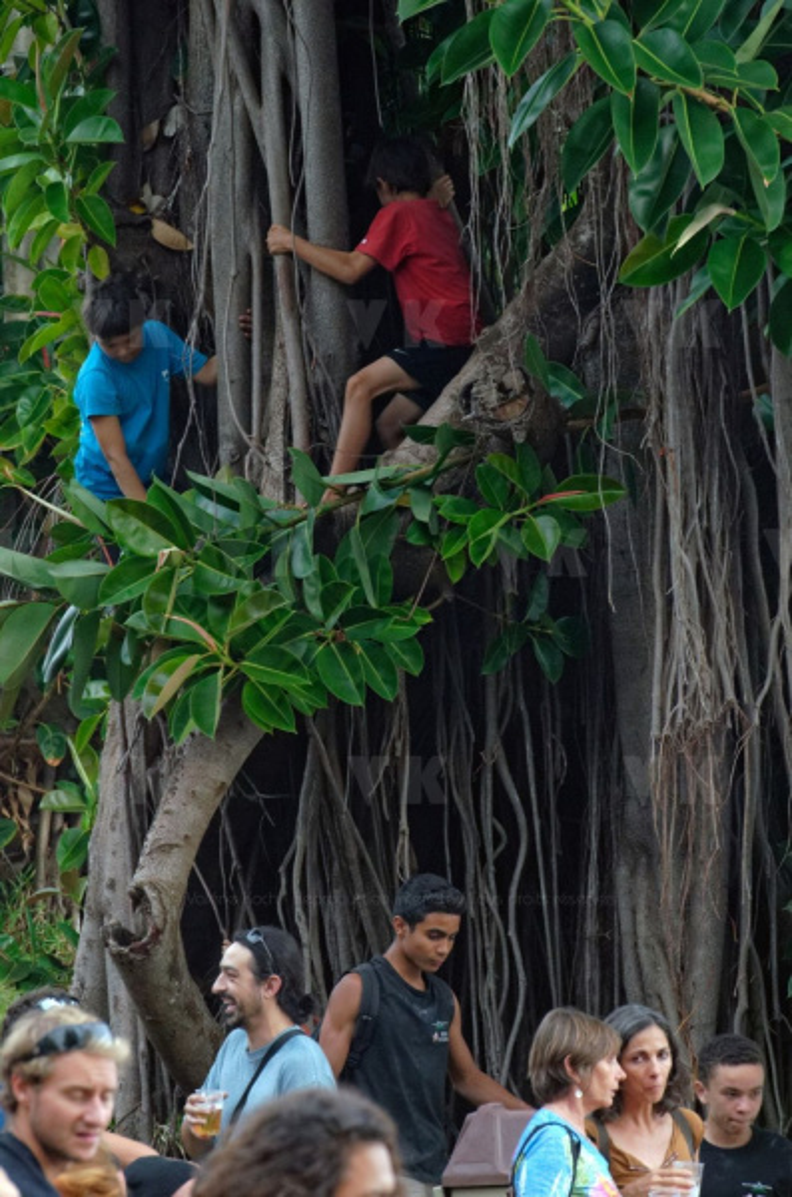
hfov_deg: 4.6
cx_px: 396
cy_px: 598
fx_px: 9951
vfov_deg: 6.9
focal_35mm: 300
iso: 500
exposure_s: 1/160
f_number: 8
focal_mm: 200
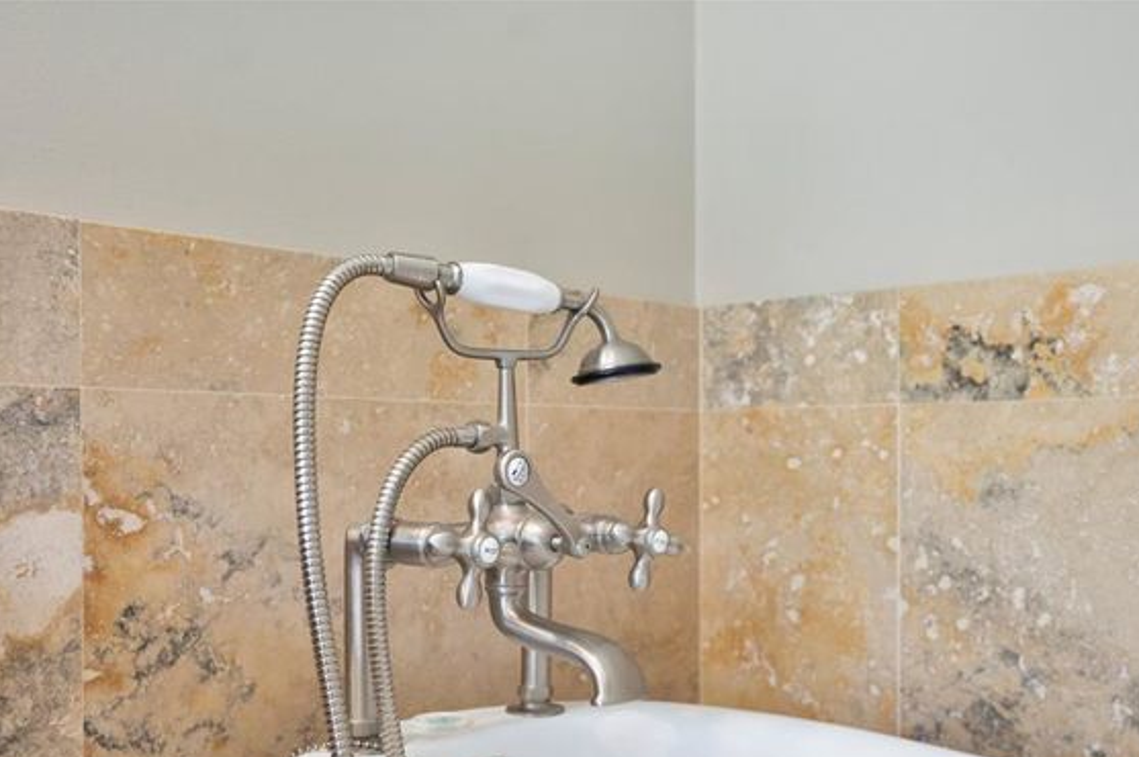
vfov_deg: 34.8
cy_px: 478
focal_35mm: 38
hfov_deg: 50.5
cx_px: 672
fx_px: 1201
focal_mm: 30
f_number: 4
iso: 1000
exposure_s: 1/160
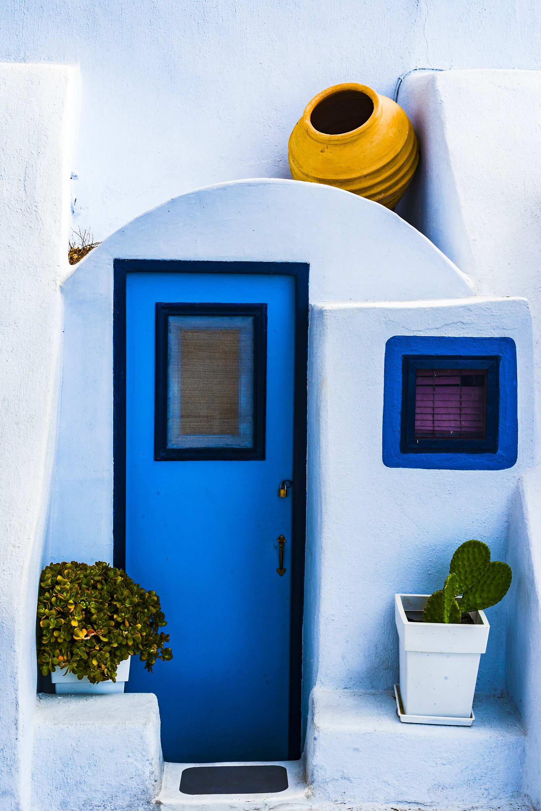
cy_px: 406
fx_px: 1126
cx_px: 270
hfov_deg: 27.0
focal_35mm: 50
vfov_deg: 39.6
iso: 400
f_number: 16
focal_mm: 50
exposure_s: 1/160
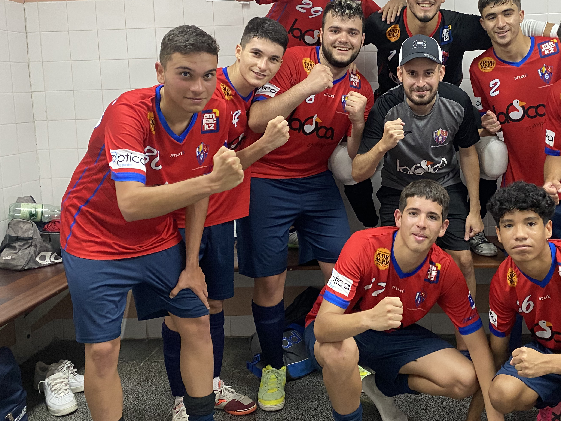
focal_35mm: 40
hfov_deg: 46.0
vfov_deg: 35.8
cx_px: 382
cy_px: 161
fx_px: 648
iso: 320
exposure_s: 1/50
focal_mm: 4.25
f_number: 1.8
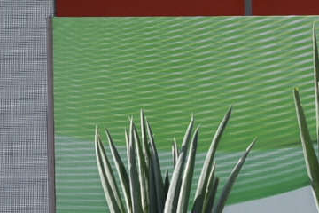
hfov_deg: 5.3
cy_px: 441
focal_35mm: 367
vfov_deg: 3.7
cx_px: -662
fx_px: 3252
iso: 125
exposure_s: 1/250
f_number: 8
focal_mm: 55
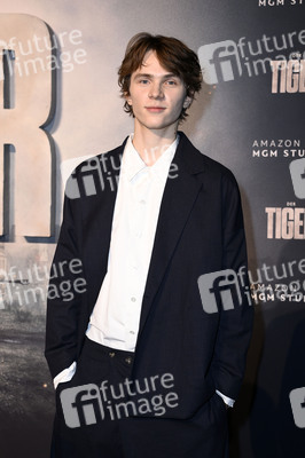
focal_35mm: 68
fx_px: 866
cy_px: 229
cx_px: 152
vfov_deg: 29.7
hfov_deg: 20.0
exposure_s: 1/200
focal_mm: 68
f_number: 5.6
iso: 640
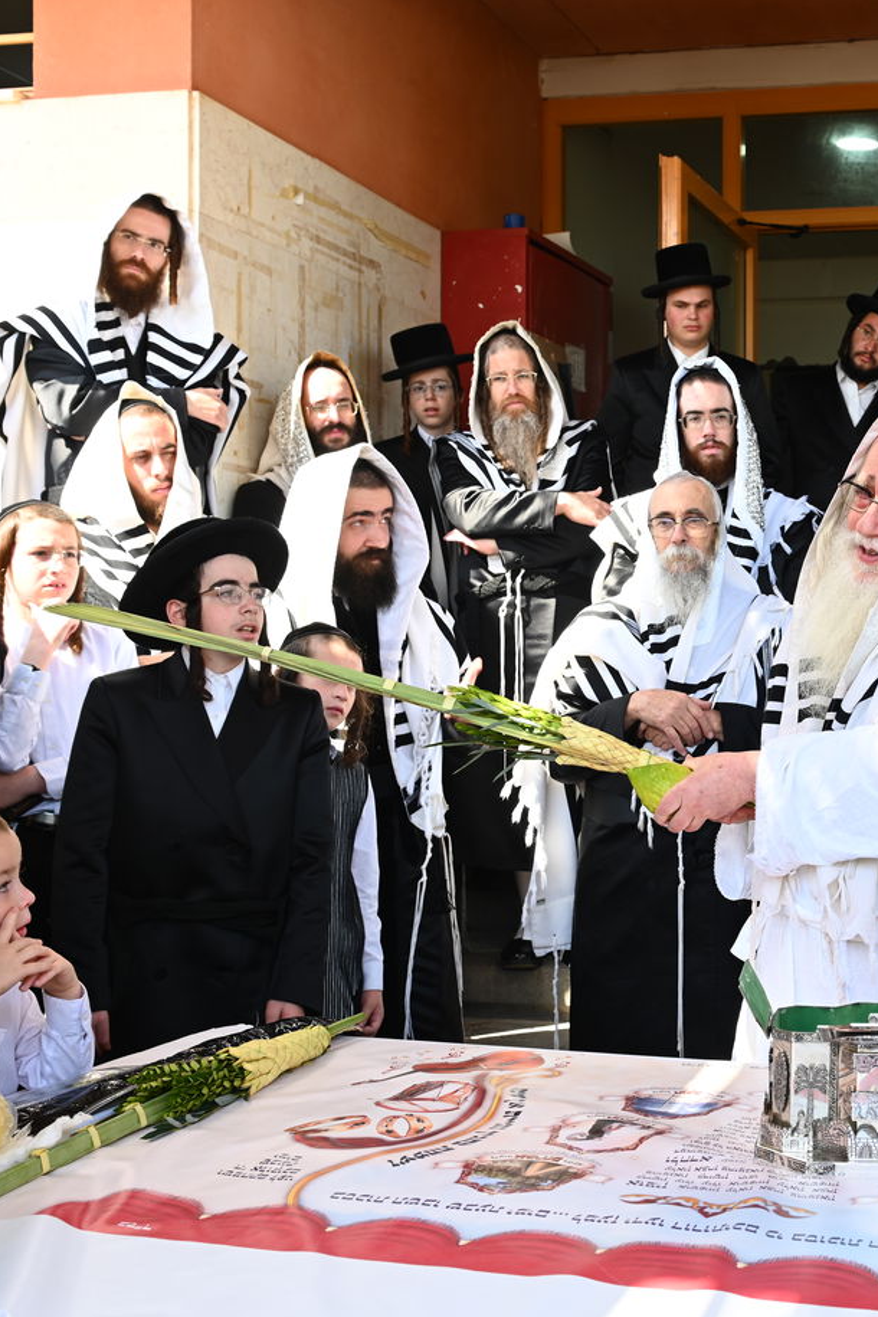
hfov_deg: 25.0
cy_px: 669
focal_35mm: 52
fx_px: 1902
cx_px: 842
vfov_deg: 38.2
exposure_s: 1/125
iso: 200
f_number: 5.6
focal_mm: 34
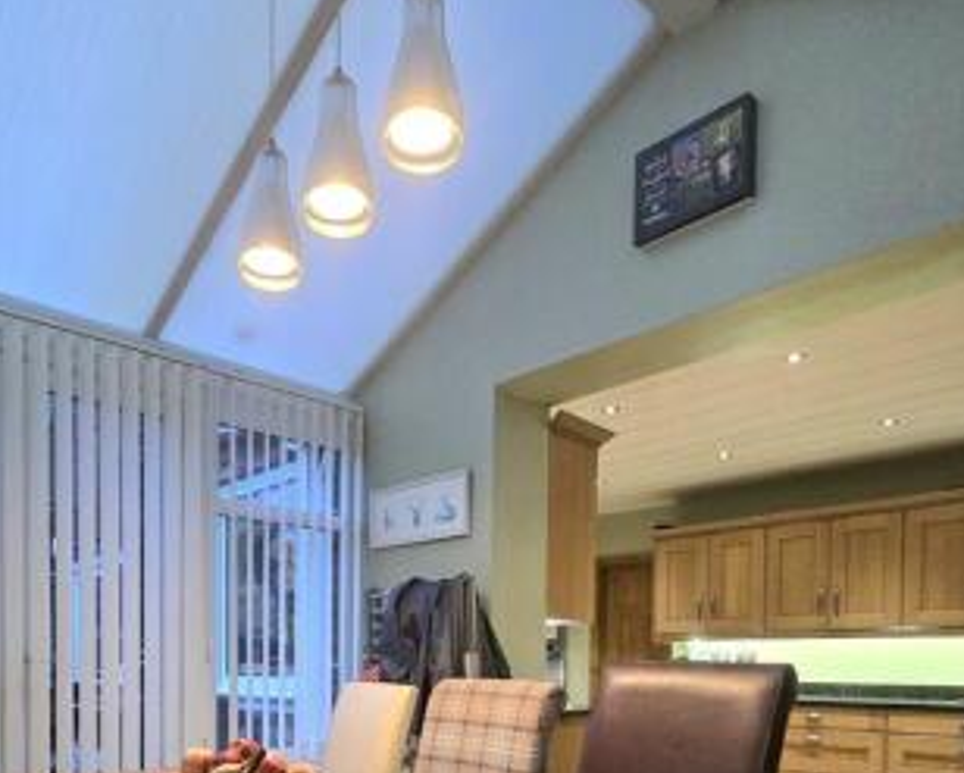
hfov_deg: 69.7
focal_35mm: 24
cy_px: 671
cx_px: 399
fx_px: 685
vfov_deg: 52.8
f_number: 2.2
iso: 640
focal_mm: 2.2
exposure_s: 1/50.3
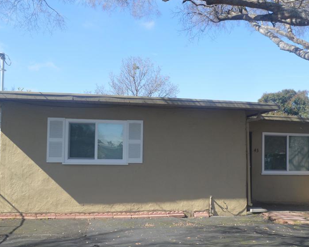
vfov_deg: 40.1
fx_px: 338
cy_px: 141
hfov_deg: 48.8
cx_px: 184
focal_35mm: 37
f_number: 6.3
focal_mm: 18
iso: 100
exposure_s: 1/160
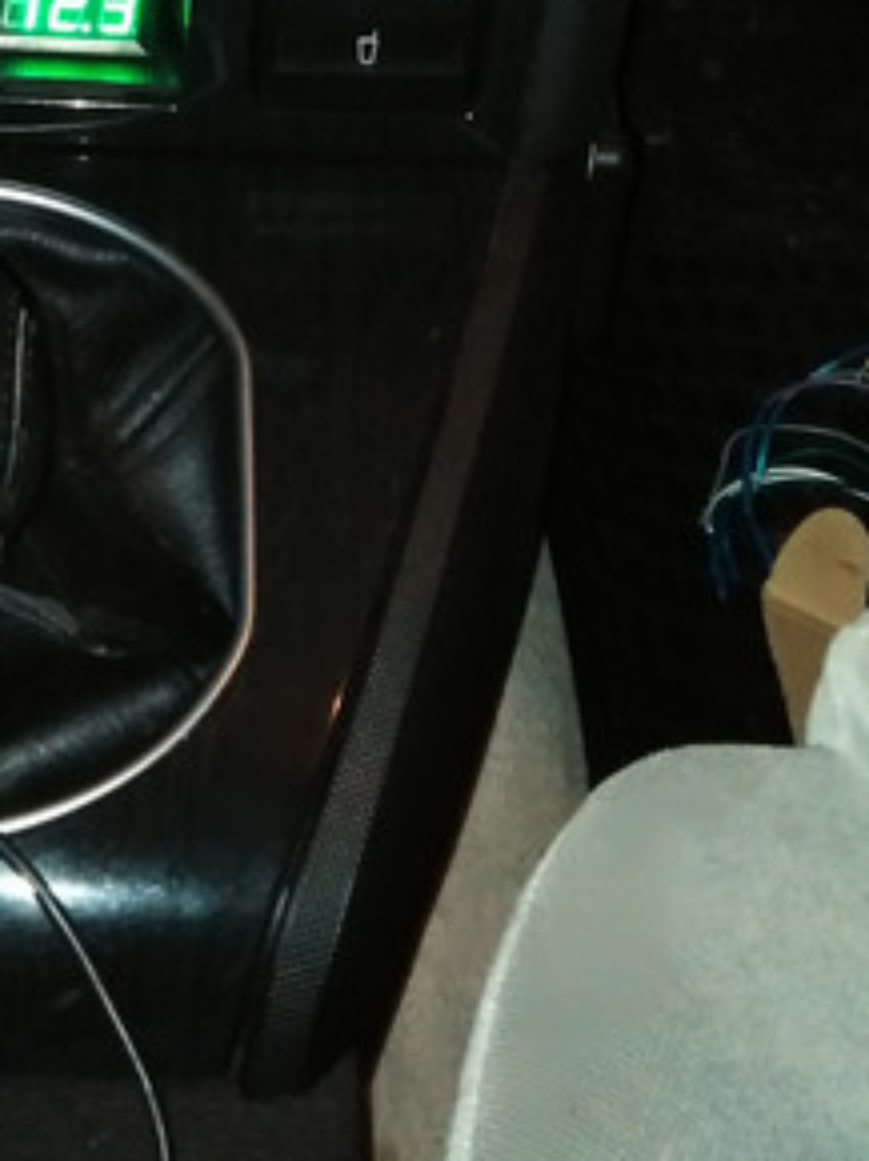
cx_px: 52
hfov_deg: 20.7
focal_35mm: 69
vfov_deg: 24.6
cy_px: -348
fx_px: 2313
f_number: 2.2
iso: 780
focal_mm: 3.46
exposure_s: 1/16.3
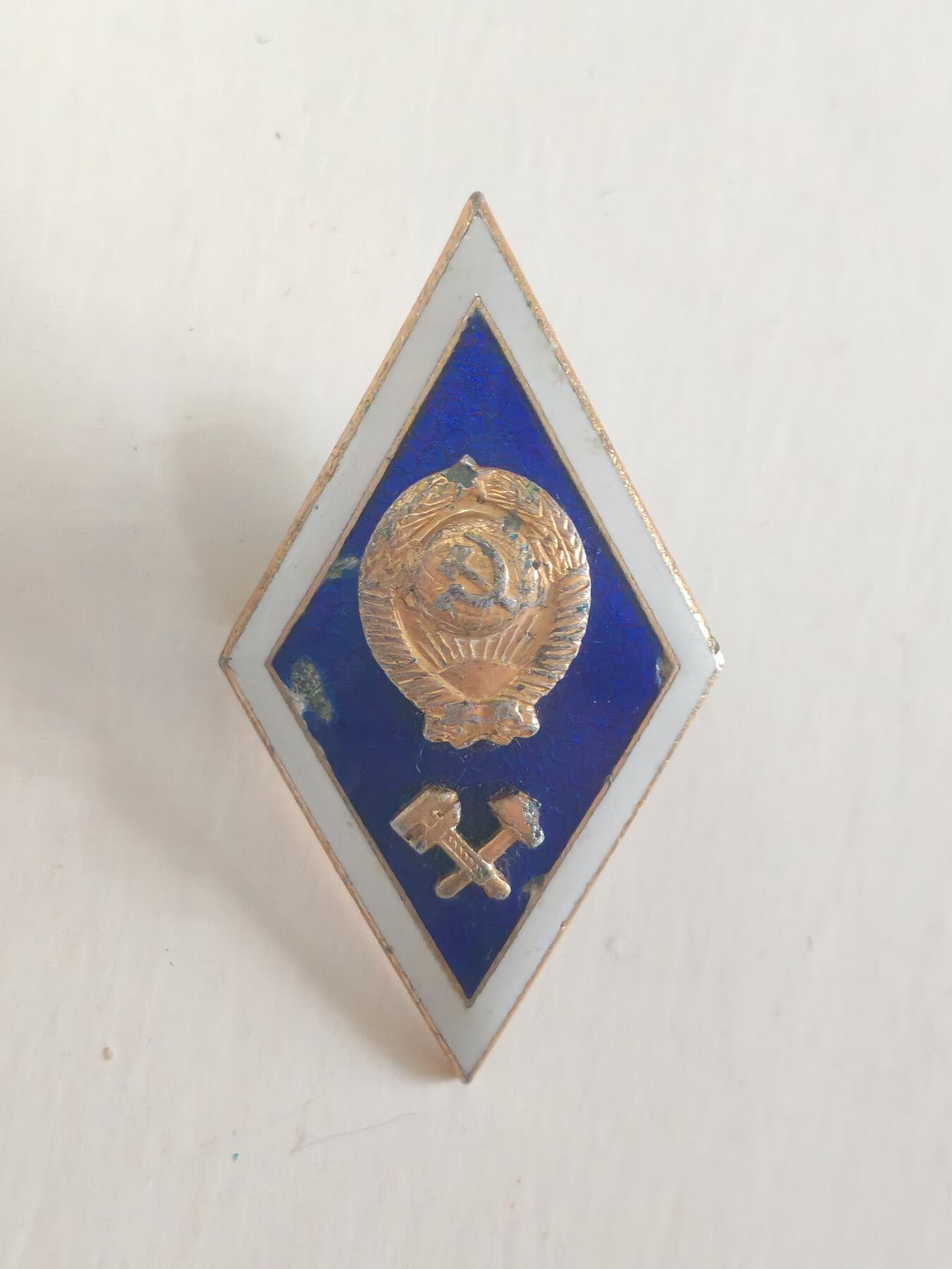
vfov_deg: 28.6
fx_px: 2493
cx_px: 476
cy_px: 634
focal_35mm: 68
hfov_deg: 21.6
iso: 1000
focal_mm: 5.52
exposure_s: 1/33
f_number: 1.95
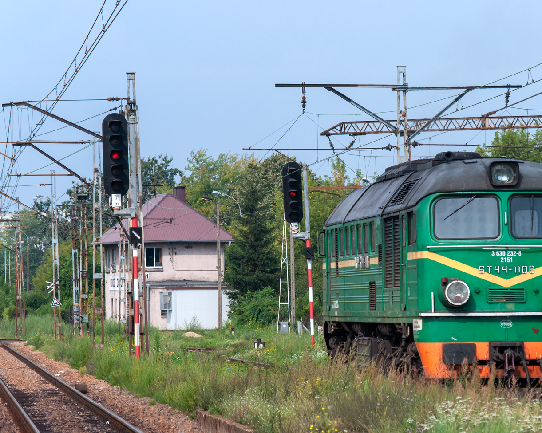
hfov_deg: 9.5
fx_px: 3255
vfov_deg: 7.6
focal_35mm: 203
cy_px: 216
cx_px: 302
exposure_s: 1/320
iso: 100
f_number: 8
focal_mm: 110
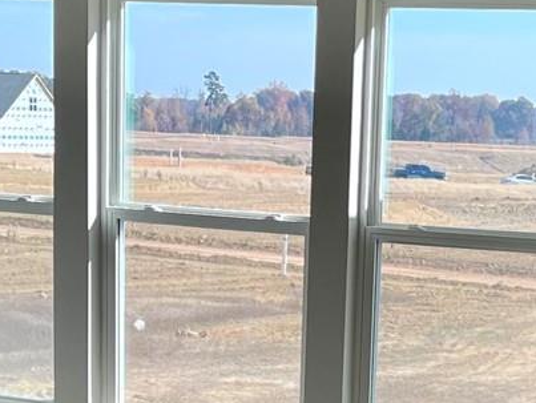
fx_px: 2046
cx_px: 371
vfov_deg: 10.6
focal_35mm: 132
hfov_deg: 14.9
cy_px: 726
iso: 50
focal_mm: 5.7
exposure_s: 1/614
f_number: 1.5
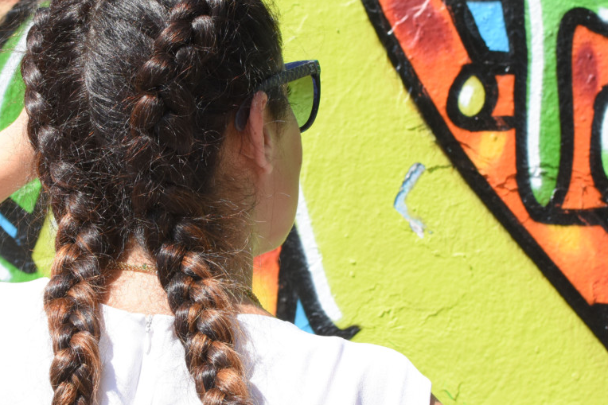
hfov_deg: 20.5
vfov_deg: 13.8
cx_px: 183
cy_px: 257
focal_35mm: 99
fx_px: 1671
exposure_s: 1/500
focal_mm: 35
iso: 360
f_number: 8
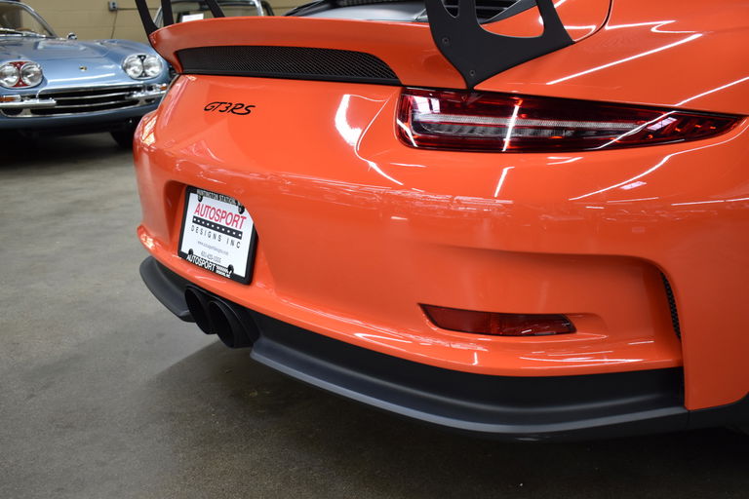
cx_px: 374
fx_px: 811
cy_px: 250
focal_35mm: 39
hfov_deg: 49.6
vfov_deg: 34.2
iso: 500
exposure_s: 1/40
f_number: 4
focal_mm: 26
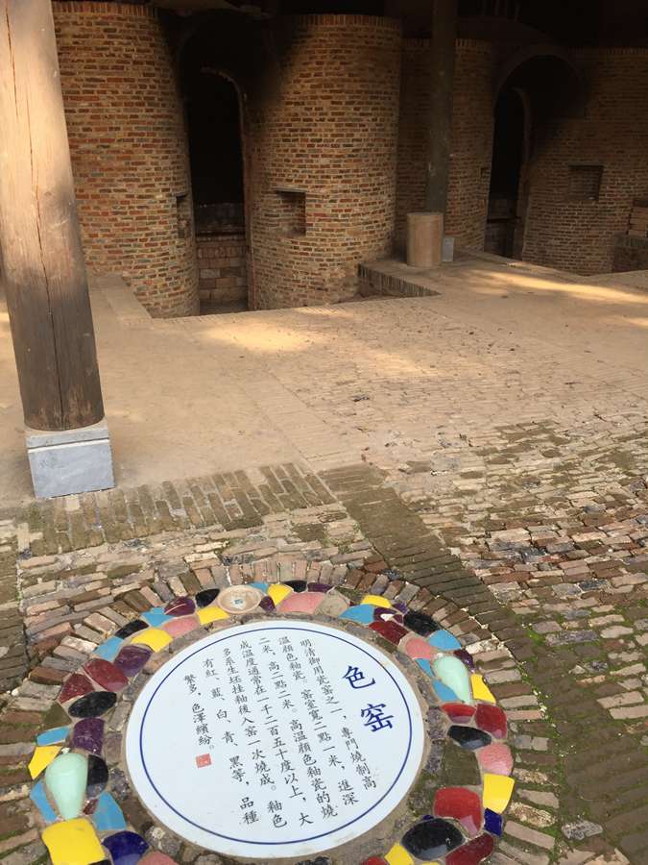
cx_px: 324
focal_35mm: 29
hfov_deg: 48.2
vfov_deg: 61.7
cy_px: 432
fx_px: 724
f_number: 2.2
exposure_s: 1/335
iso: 32
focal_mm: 4.15
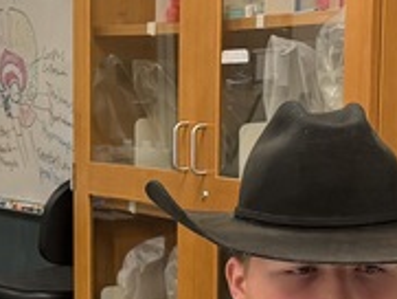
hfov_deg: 13.9
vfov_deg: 10.7
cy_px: 350
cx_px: -125
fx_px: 1561
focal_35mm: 136
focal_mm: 6.76
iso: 200
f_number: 1.78
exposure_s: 1/120
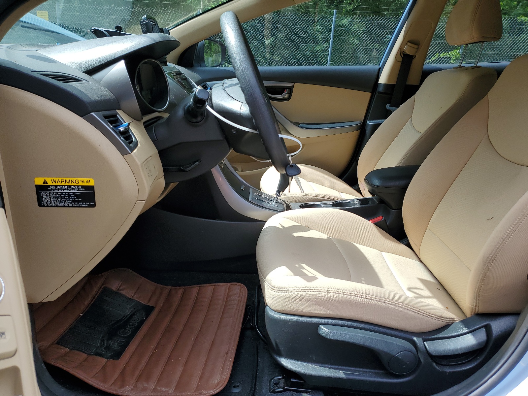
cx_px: 264
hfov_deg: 67.3
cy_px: 198
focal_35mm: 26
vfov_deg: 53.1
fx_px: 397
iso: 50
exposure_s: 1/1250
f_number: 1.5
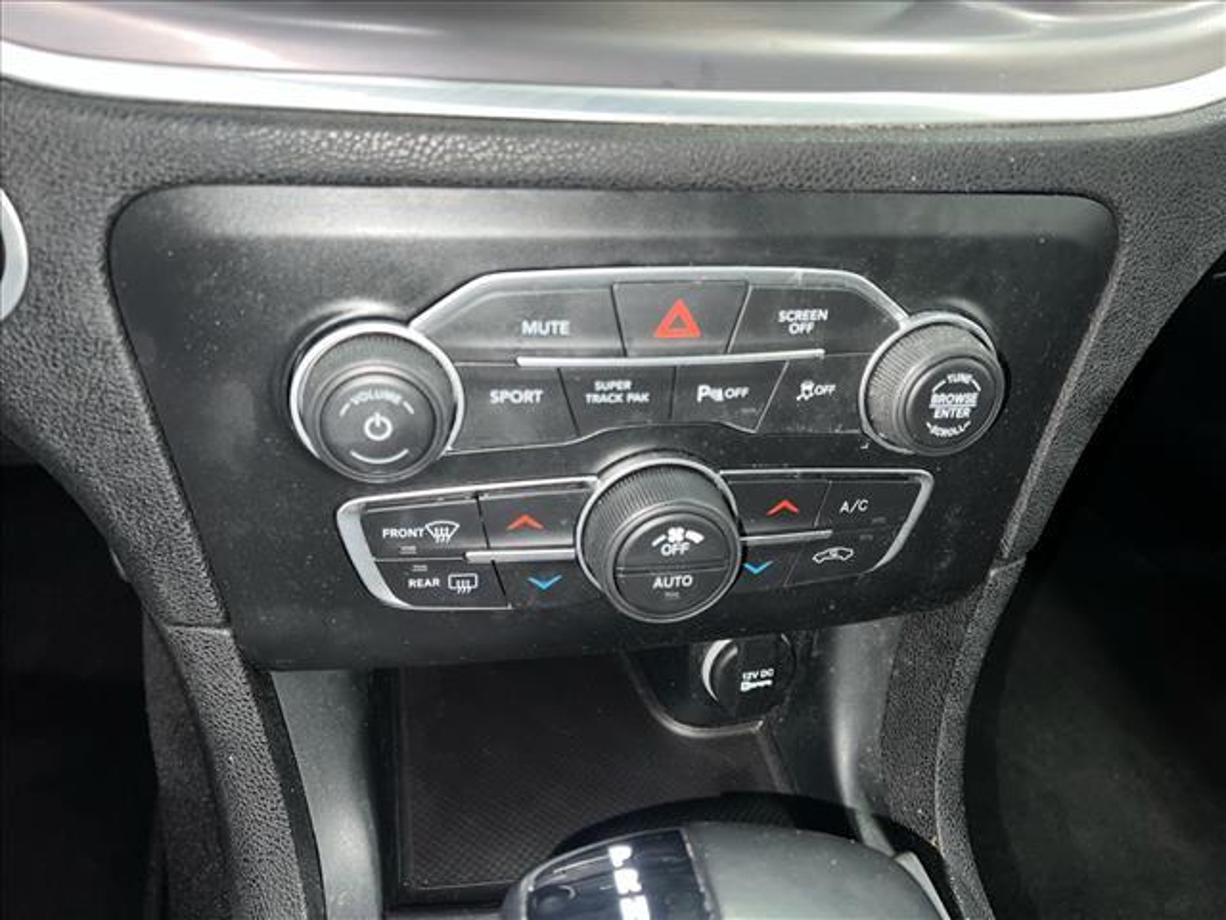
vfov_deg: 53.1
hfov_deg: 67.3
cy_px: 460
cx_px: 613
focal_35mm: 26
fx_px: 921
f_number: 1.5
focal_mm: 5.7
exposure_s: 1/4
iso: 40
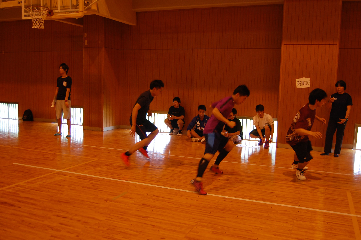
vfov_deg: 38.3
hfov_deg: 55.1
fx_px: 346
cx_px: 180
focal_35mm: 34
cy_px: 120
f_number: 3.8
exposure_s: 1/50
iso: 400
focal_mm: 23
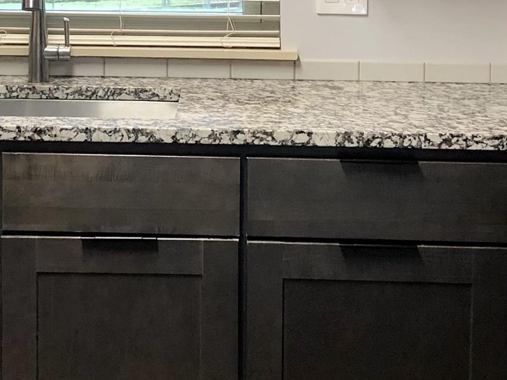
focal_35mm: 98
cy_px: -10
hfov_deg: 19.9
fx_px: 1435
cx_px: 140
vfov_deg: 14.8
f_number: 1.8
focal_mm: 4
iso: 40
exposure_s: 1/20
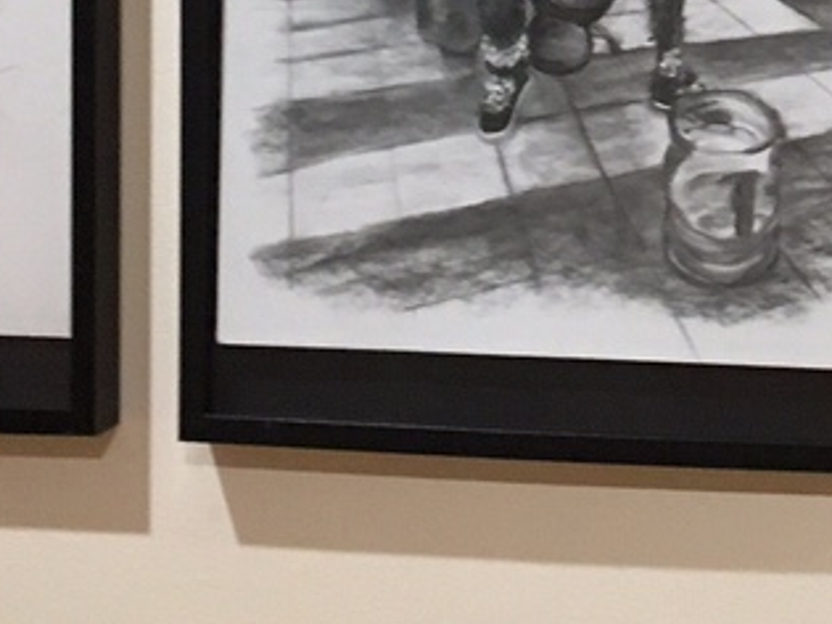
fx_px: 2835
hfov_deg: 16.3
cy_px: -423
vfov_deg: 11.8
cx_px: 890
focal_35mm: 118
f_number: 2.2
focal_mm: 4.15
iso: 160
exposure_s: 1/30
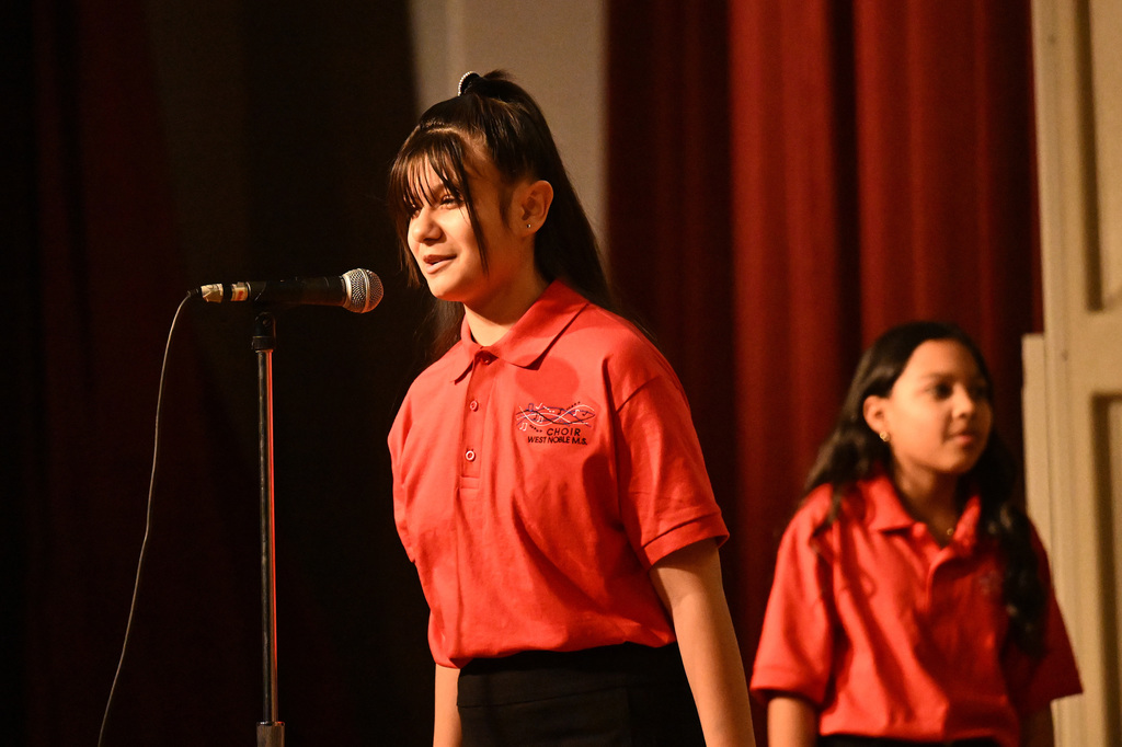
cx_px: 561
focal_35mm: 300
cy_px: 374
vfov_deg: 4.6
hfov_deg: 6.9
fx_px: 9346
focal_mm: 200
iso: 8000
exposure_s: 1/1250
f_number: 2.8
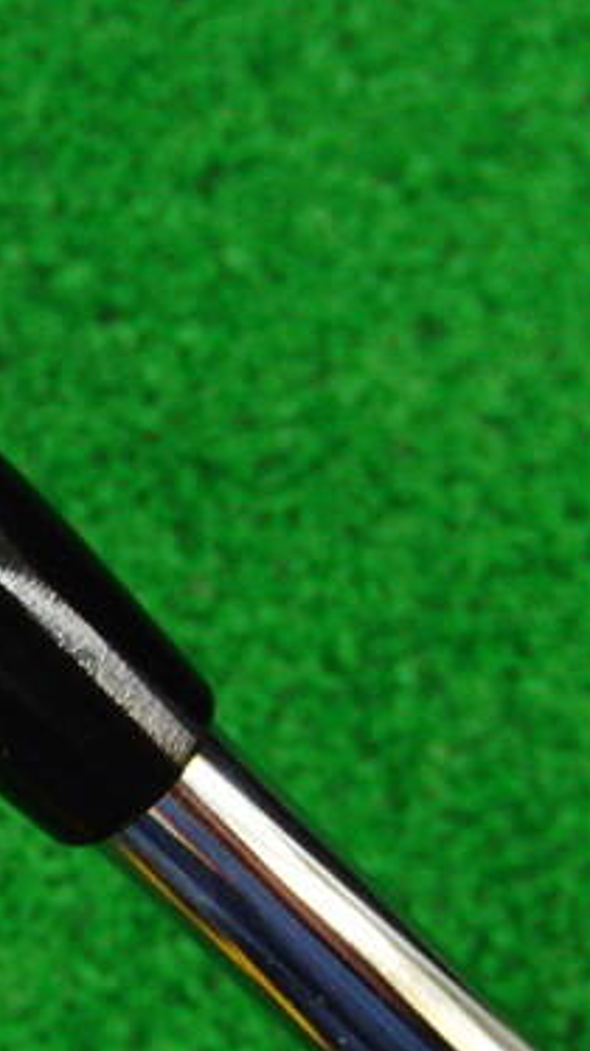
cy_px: 514
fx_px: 1922
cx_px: -185
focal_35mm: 69
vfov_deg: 30.6
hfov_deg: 16.5
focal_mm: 6.42
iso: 400
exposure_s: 1/50
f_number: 3.6
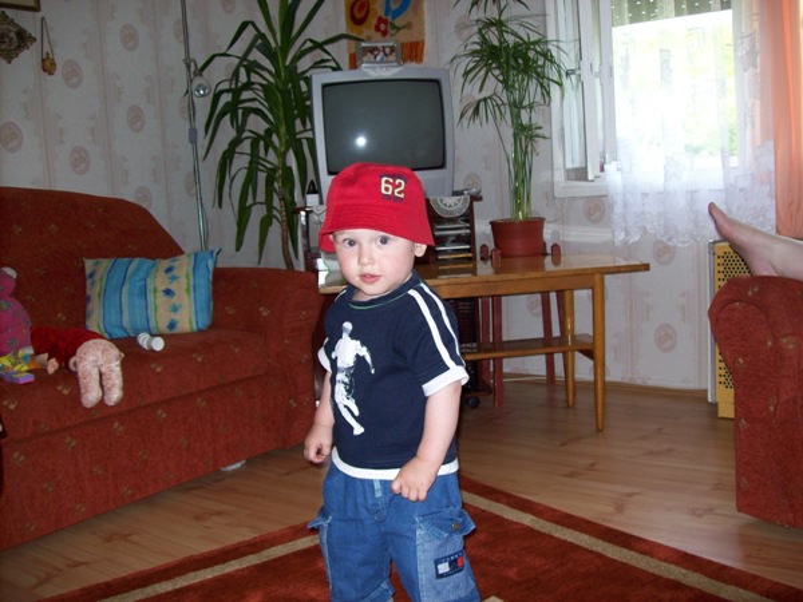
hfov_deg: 51.4
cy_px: 301
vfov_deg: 39.7
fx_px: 835
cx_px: 402
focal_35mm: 36
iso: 80
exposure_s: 1/64
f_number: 2.7
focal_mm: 6
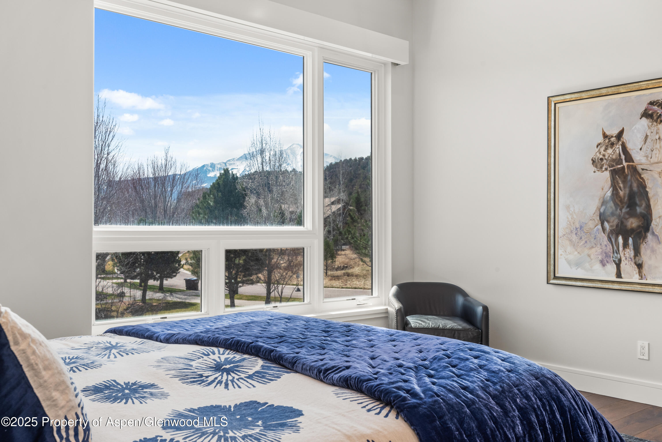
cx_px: 331
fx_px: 644
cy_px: 221
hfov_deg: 54.4
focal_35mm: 35
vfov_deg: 37.9
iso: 400
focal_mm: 35
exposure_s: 1/20
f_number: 10
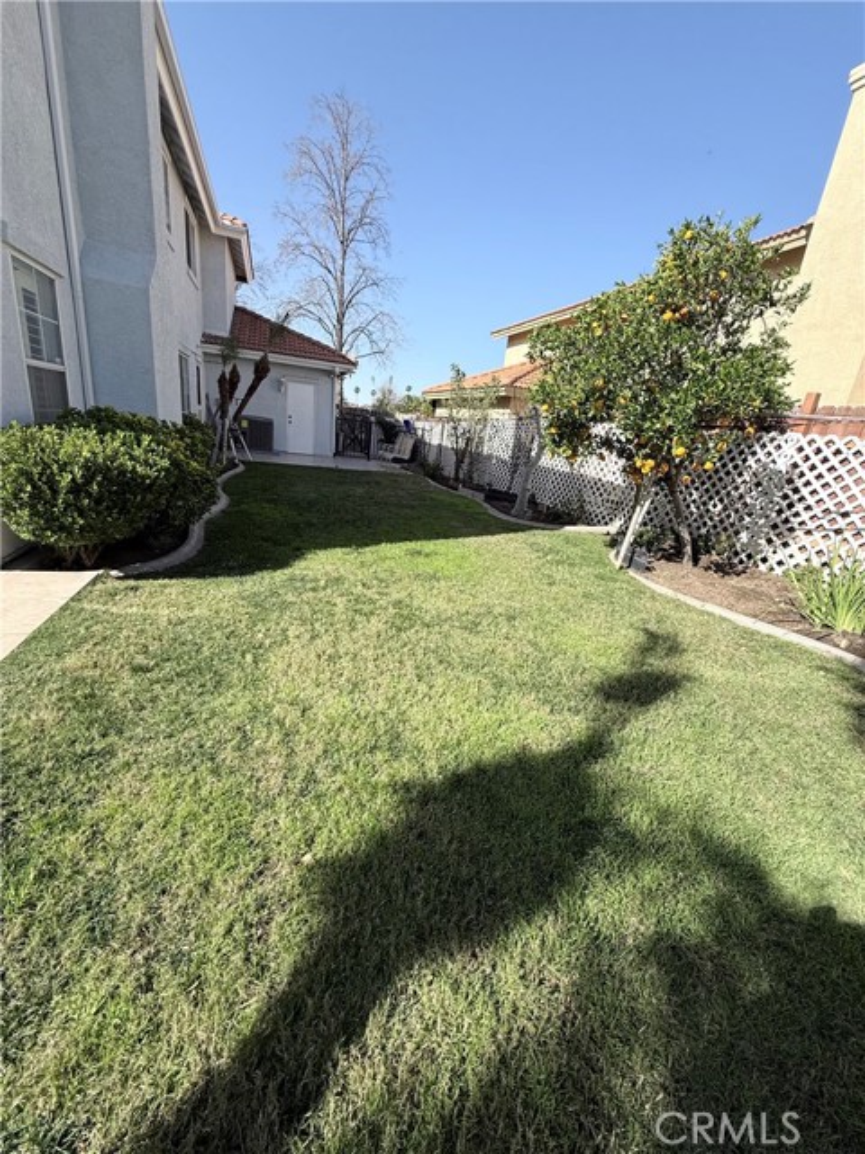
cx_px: 432
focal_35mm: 14
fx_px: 466
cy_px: 577
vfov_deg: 102.1
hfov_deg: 85.7
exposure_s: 1/1235
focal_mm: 2.22
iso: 50
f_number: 2.2
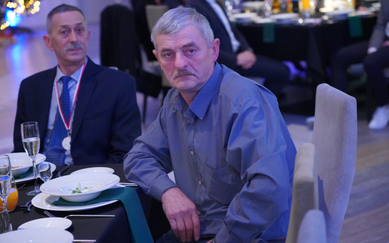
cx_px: 195
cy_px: 114
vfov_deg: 16.3
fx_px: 848
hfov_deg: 25.8
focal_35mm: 80
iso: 12800
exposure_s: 1/80
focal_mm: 78
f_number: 4
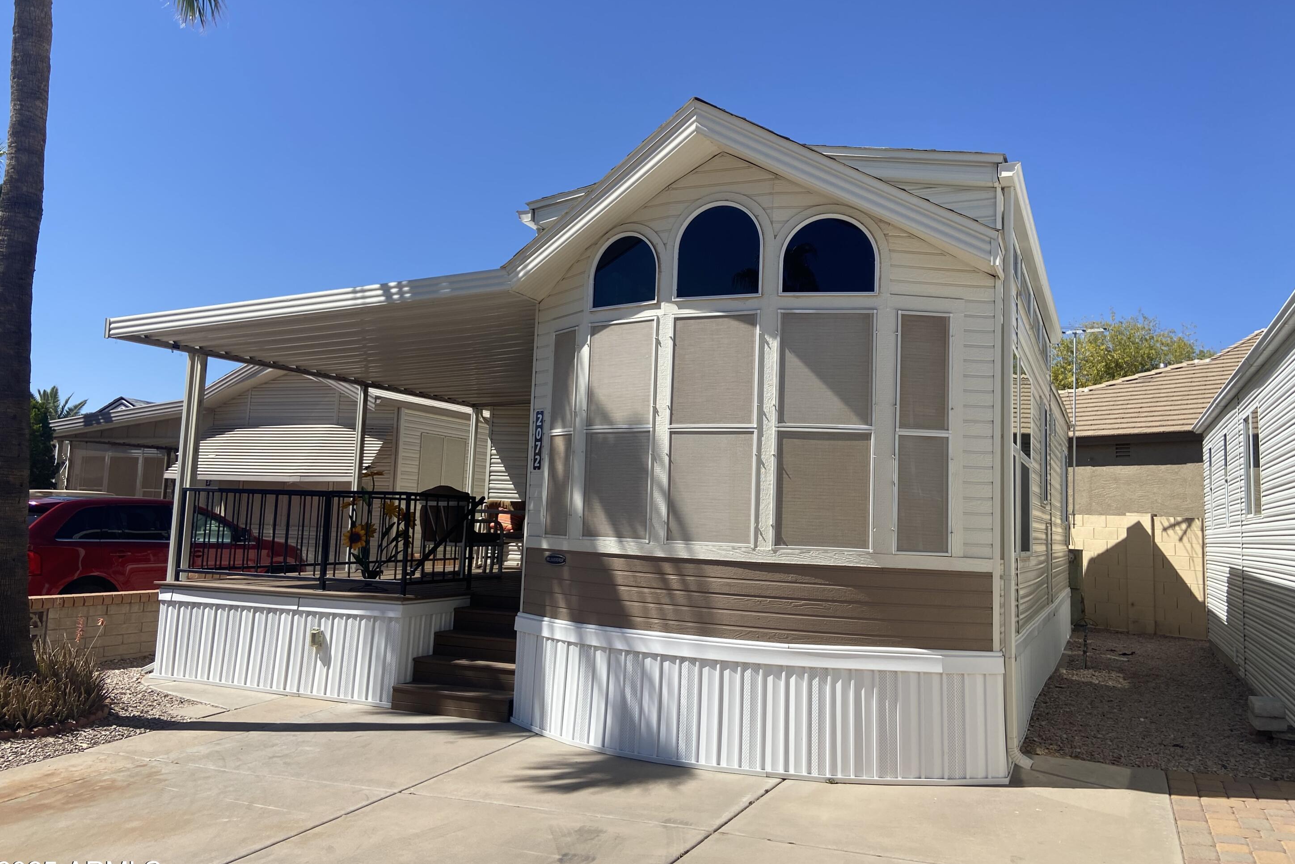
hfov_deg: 65.5
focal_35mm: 28
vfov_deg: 46.4
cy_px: 415
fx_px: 1007
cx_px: 663
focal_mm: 4.25
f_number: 1.8
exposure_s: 1/3610
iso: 32
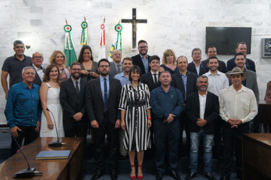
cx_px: 136
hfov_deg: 48.0
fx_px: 305
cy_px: 90
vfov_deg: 33.0
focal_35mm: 40
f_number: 4
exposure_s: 1/60
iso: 1600
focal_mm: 27
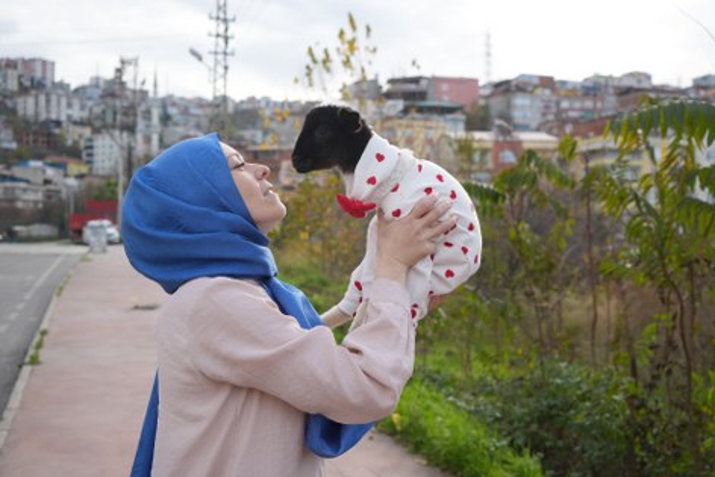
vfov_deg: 34.2
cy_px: 238
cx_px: 358
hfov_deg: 49.5
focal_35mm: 39
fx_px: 775
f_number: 4.5
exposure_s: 1/250
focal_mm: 39
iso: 100
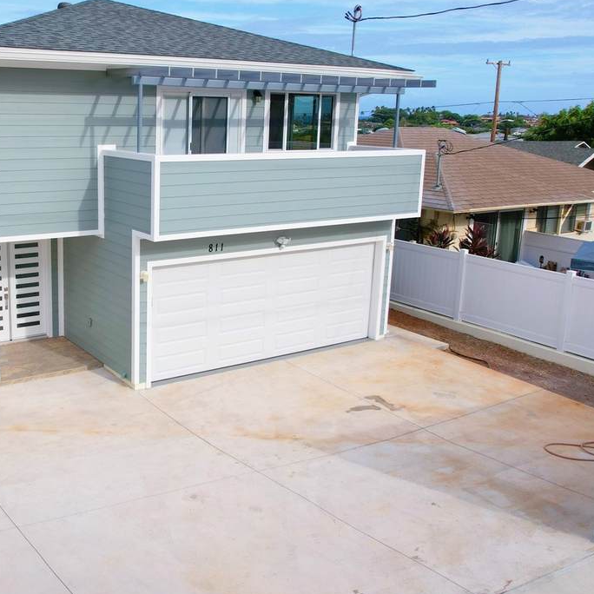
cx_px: 154
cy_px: 254
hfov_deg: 45.7
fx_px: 679
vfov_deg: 47.1
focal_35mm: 35
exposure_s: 1/1500
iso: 100
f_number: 2.8
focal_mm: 8.38
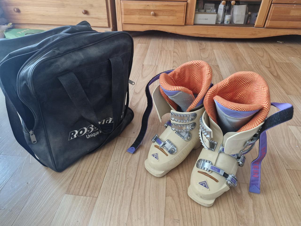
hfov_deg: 73.9
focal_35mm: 23
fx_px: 200
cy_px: 113
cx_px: 150
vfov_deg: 58.9
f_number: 1.8
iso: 500
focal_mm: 5.54
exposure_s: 1/120
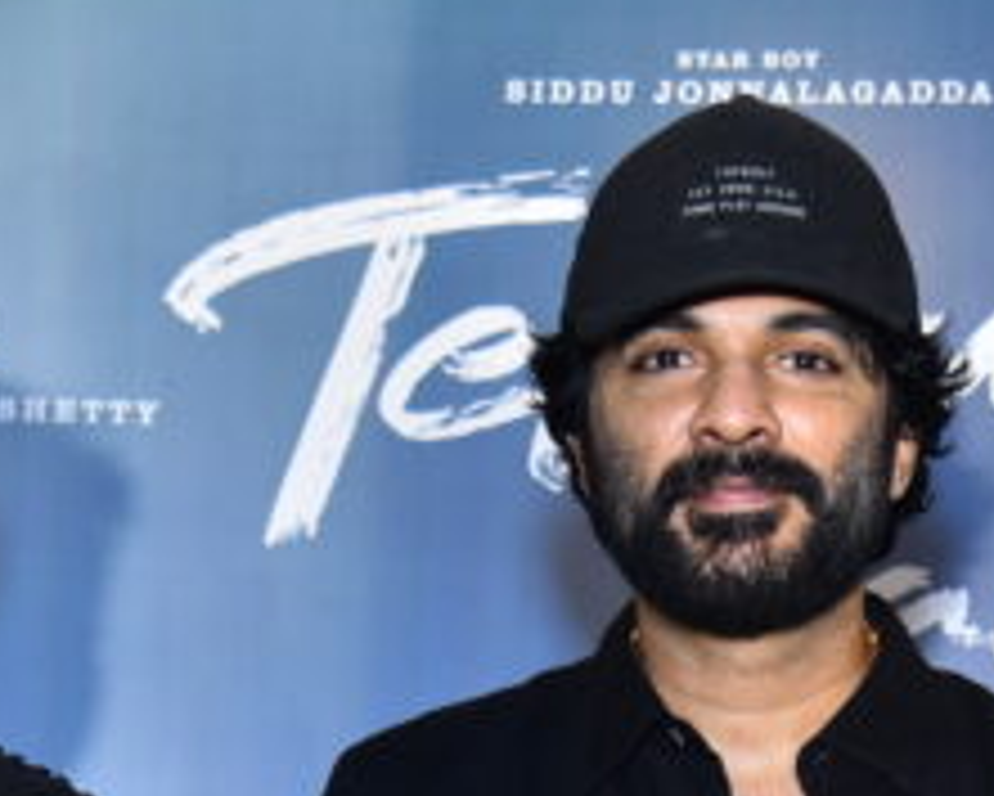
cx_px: 621
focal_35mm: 163
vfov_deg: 9.3
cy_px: 1019
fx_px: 4797
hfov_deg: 11.8
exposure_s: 1/125
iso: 800
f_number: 4
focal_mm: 50
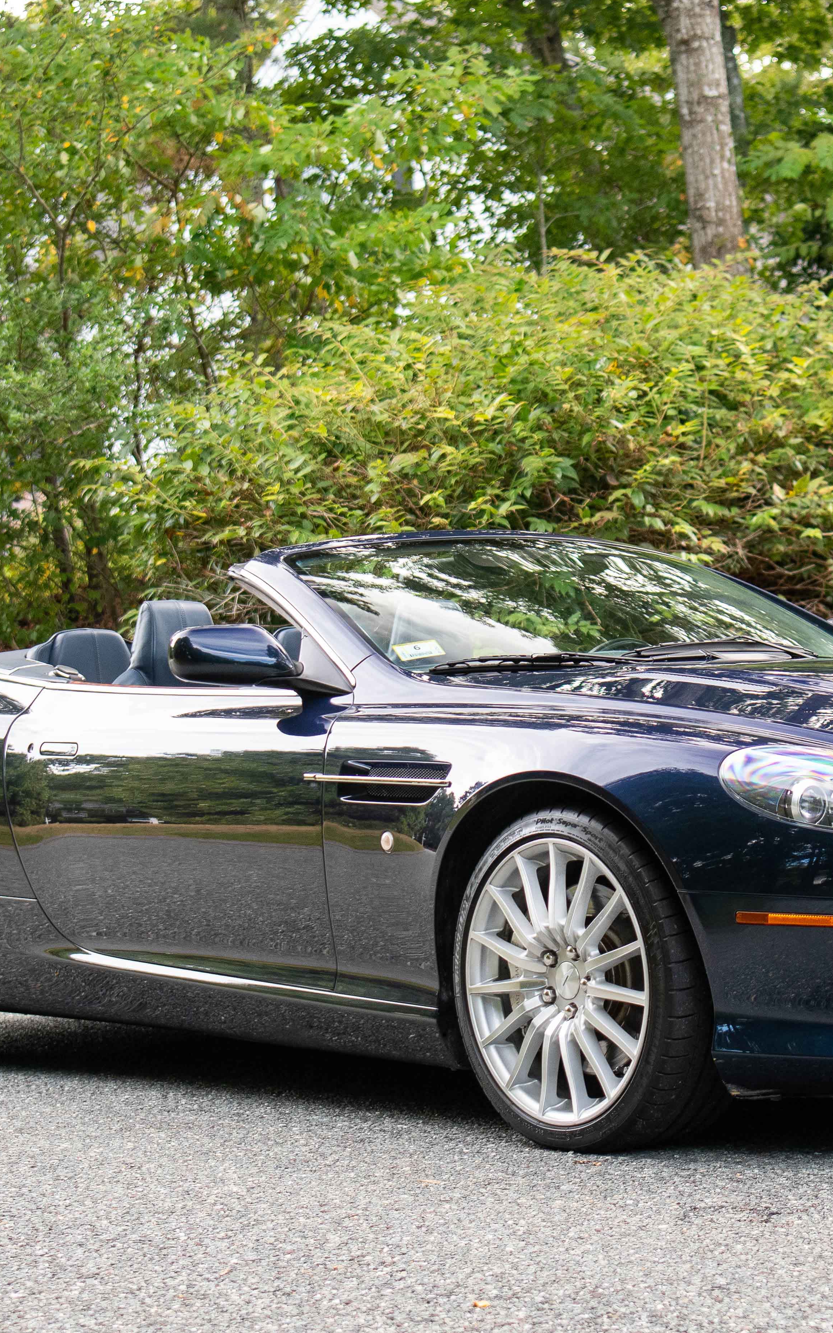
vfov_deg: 22.6
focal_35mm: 92
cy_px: 667
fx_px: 3342
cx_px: 584
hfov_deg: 14.2
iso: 640
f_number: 2.8
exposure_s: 1/250
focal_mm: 40
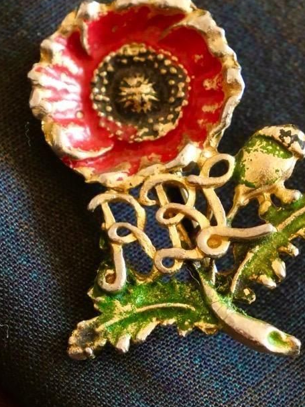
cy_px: 189
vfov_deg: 7.8
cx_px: 158
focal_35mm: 253
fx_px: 2973
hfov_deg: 5.9
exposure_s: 1/125
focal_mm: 60
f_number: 4
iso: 2500
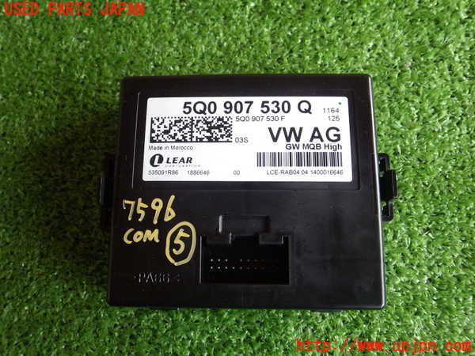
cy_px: 178
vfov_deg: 45.4
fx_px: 425
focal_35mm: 31
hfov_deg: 58.4
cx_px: 238
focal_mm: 5.5
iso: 250
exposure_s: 1/45
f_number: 3.1
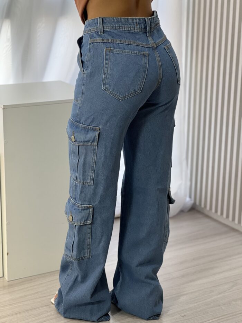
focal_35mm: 77
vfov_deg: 25.3
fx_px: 718
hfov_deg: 19.1
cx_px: 121
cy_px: 162
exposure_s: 1/120
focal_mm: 9
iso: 100
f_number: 2.8
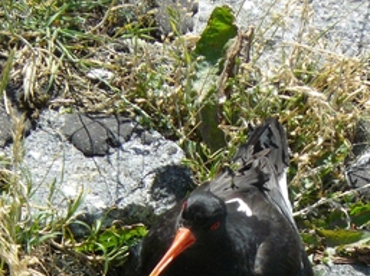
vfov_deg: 1.5
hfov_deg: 2.0
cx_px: 216
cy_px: 306
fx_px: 10780
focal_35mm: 1010
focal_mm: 72
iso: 200
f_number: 6.3
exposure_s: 1/400
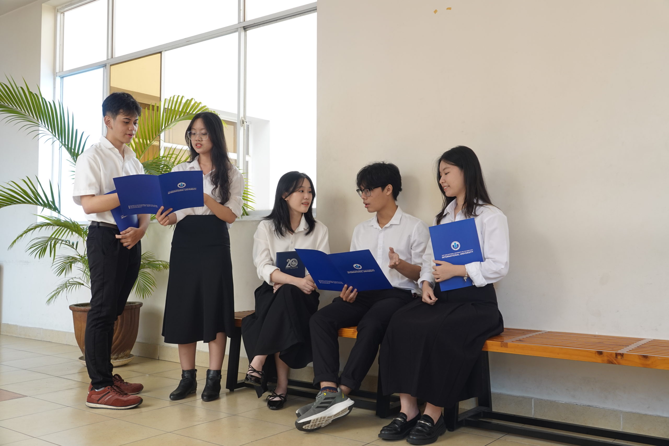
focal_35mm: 34
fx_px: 632
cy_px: 223
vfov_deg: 38.9
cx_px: 334
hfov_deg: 55.8
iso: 100
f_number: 2.8
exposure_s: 1/60
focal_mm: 12.63
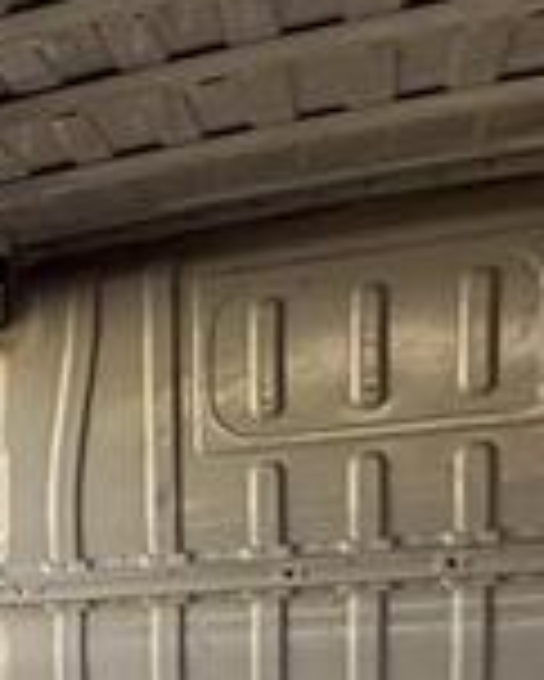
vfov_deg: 21.6
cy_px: 842
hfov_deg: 15.3
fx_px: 1629
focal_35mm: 81
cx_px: -535
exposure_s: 1/228
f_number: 2.2
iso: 40
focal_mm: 2.22
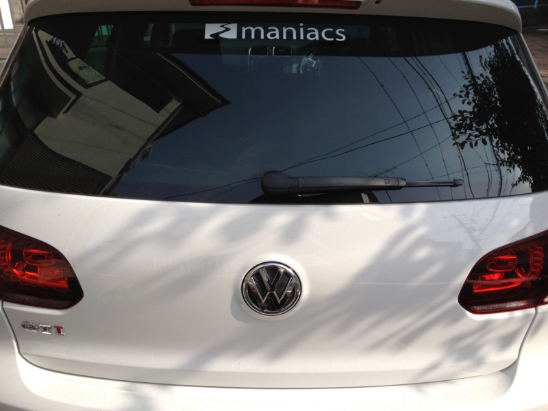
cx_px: 274
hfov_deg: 52.6
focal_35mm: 35
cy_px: 206
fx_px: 554
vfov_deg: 40.7
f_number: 2.4
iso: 64
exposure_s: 1/767
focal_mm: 4.28
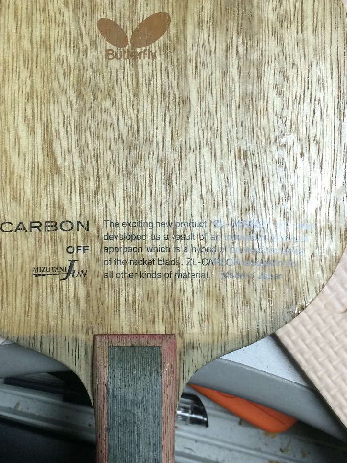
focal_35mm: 49
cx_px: 135
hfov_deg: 29.6
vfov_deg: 38.9
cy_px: 238
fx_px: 655
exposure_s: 1/33
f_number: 2.2
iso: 160
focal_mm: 4.15
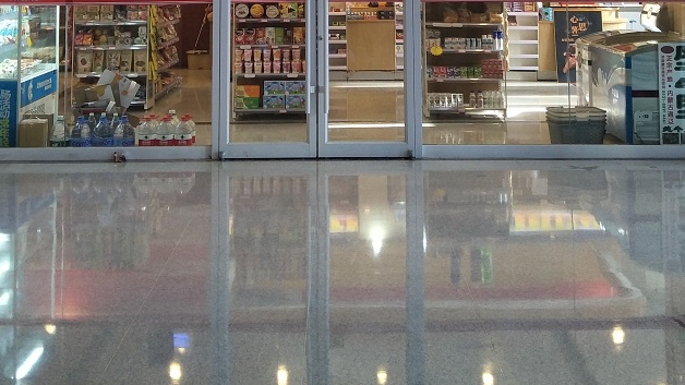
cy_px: -88
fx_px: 908
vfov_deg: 22.0
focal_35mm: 50
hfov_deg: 41.3
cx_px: 347
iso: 143
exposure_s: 1/50
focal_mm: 4.1
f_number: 1.7
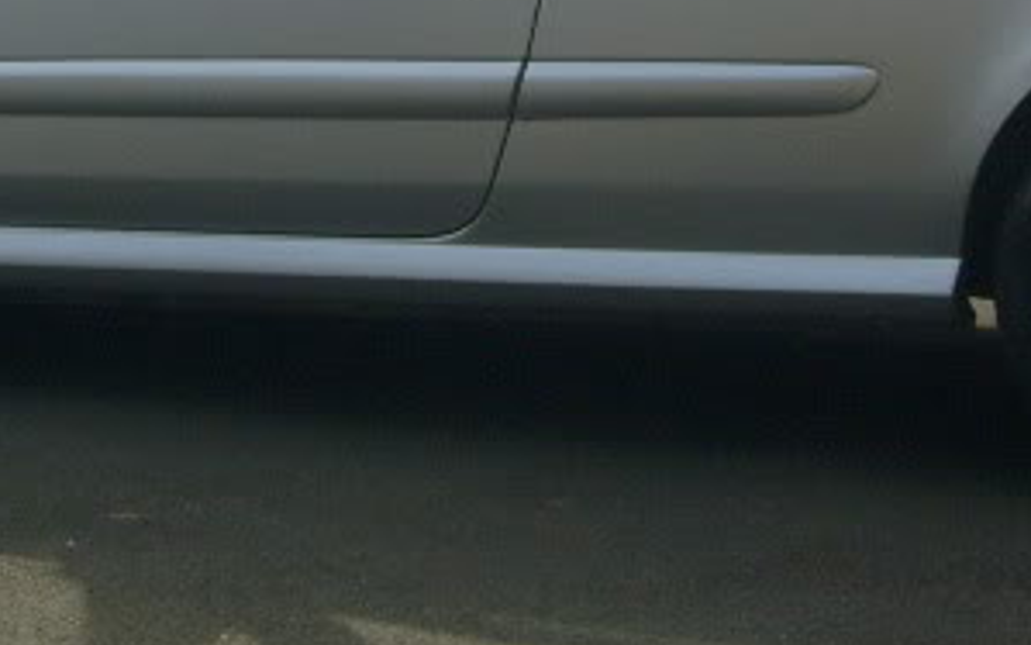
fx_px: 3429
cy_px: -69
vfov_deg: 10.6
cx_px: 534
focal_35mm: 122
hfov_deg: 17.1
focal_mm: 7.2
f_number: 7.7
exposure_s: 1/180
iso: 80
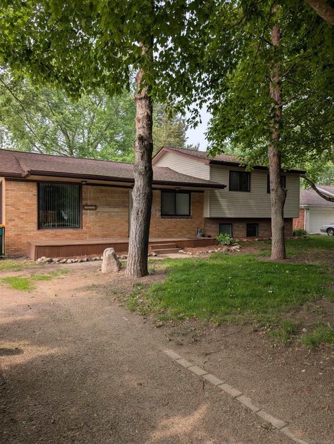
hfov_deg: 56.9
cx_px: 167
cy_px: 222
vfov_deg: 71.5
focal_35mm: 24
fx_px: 308
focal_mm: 6.9
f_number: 1.68
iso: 20
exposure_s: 1/450
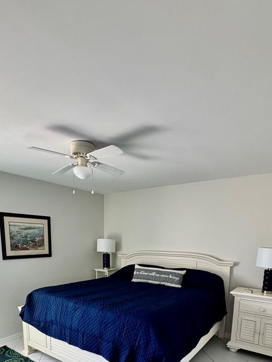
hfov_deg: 58.9
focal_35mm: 23
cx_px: 132
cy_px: 282
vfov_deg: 67.9
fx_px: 241
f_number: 2.2
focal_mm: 2.22
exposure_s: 1/60
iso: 200
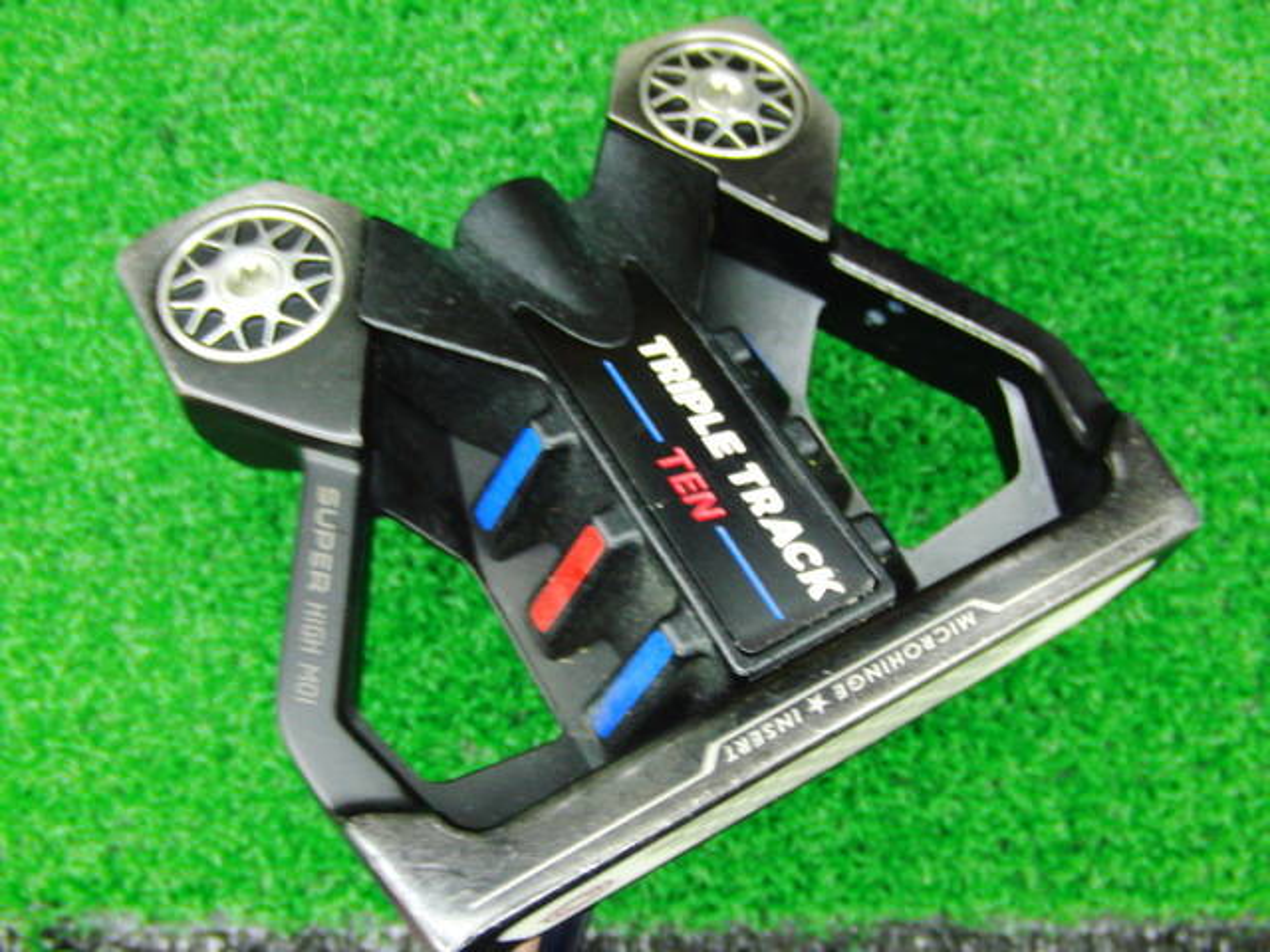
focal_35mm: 37
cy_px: 476
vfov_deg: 38.7
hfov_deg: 50.1
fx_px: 1357
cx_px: 635
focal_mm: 6.42
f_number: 3.6
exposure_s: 1/15
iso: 400
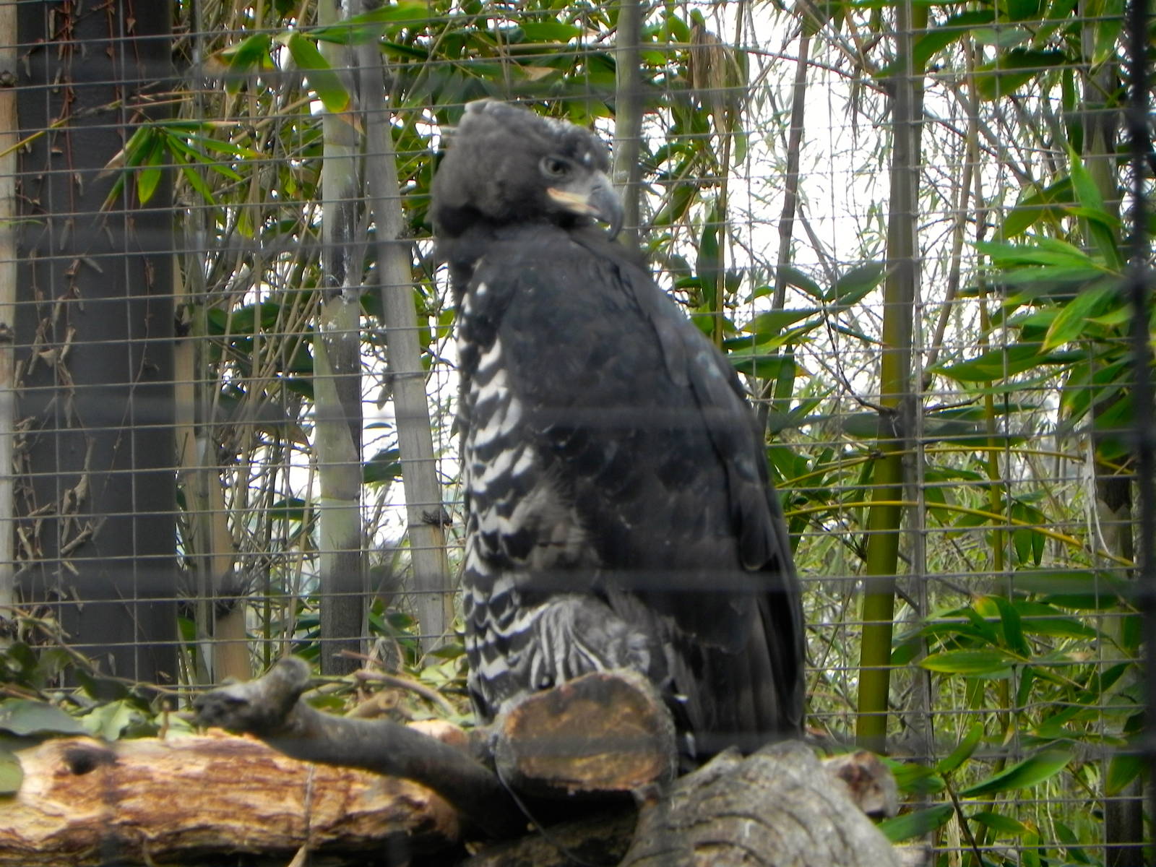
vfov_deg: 6.0
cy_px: 434
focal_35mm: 247
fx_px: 8249
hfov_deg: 8.0
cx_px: 578
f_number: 4.5
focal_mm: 44
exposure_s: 1/77.1
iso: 160
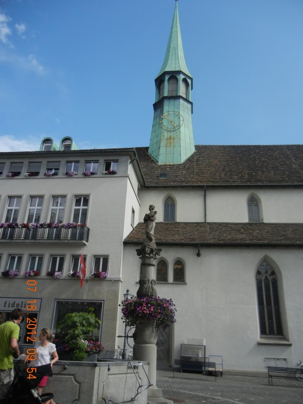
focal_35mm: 30
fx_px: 350
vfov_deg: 60.0
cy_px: 202
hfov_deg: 46.8
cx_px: 152
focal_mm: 5.4
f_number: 7
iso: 160
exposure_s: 1/312
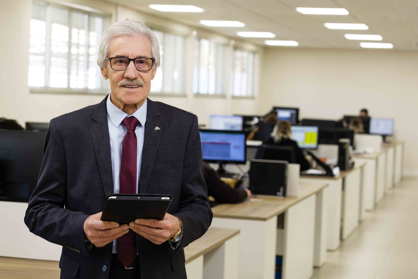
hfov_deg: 24.2
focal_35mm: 84
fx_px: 975
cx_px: 209
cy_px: 140
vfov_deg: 16.3
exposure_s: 1/125
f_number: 4
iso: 500
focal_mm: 56
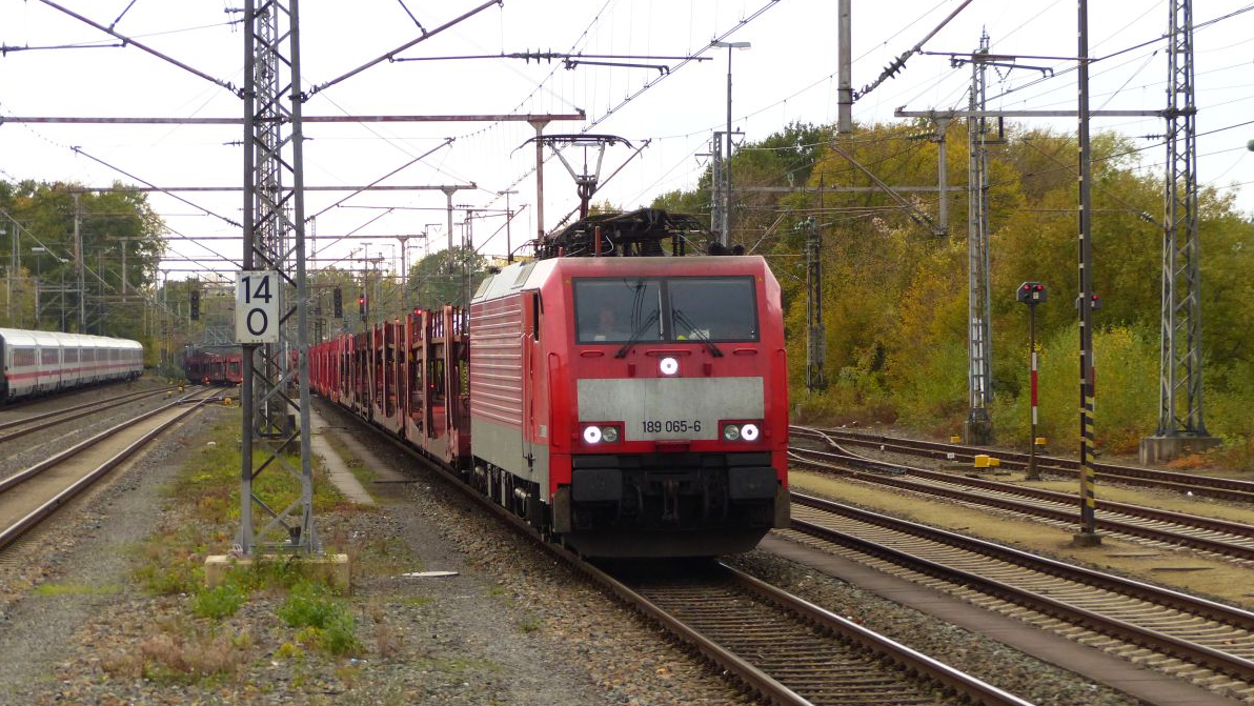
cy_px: 343
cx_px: 630
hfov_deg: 17.2
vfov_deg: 9.7
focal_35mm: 125
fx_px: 4157
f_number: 2.8
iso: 250
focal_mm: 20.5
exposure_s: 1/500
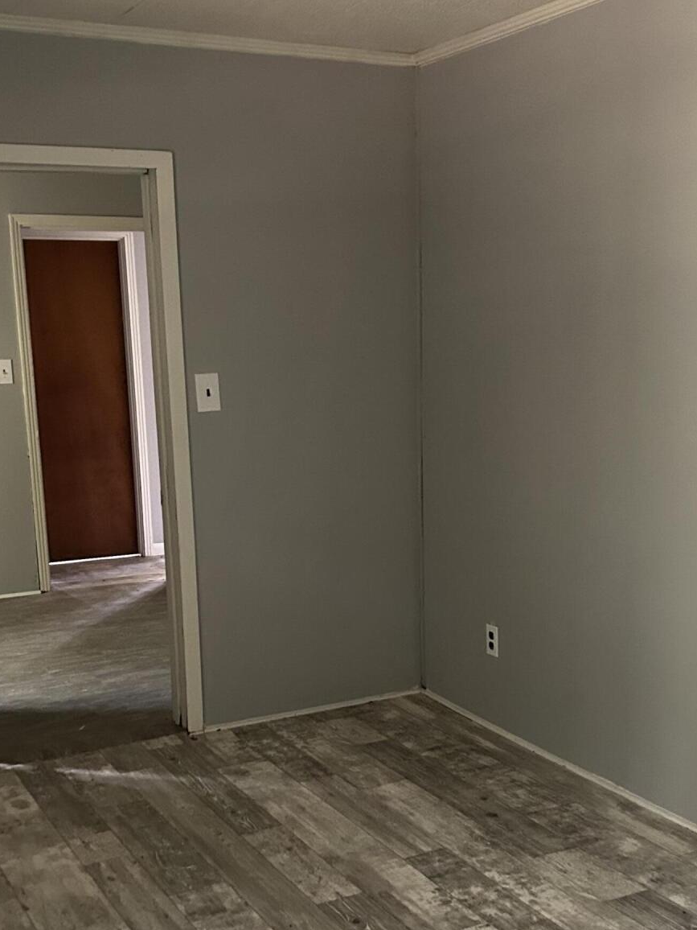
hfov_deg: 32.2
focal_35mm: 45
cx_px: 354
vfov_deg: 41.8
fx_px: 1208
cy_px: 572
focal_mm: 5.7
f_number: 1.5
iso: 640
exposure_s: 1/40
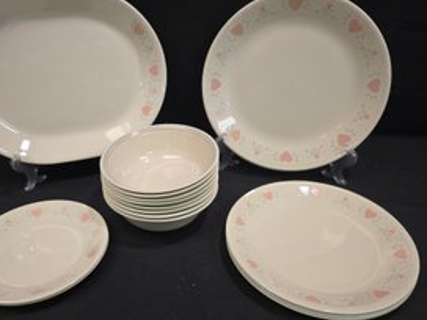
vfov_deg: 48.2
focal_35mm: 29
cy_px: 159
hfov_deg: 61.4
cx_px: 183
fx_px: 358
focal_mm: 6.3
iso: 320
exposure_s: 1/120
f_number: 1.7
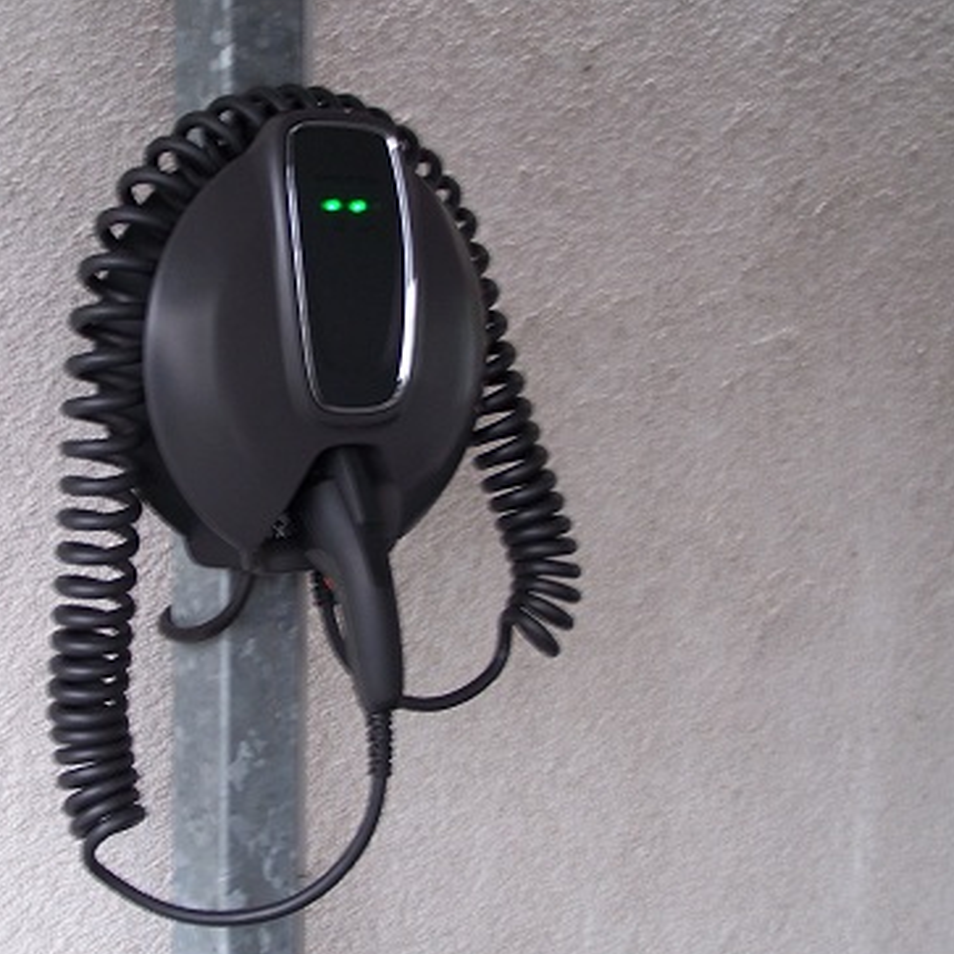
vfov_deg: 26.9
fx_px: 1996
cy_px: 493
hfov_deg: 26.7
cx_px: 307
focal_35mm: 64
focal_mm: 8.5
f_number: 3
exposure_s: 1/15
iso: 80
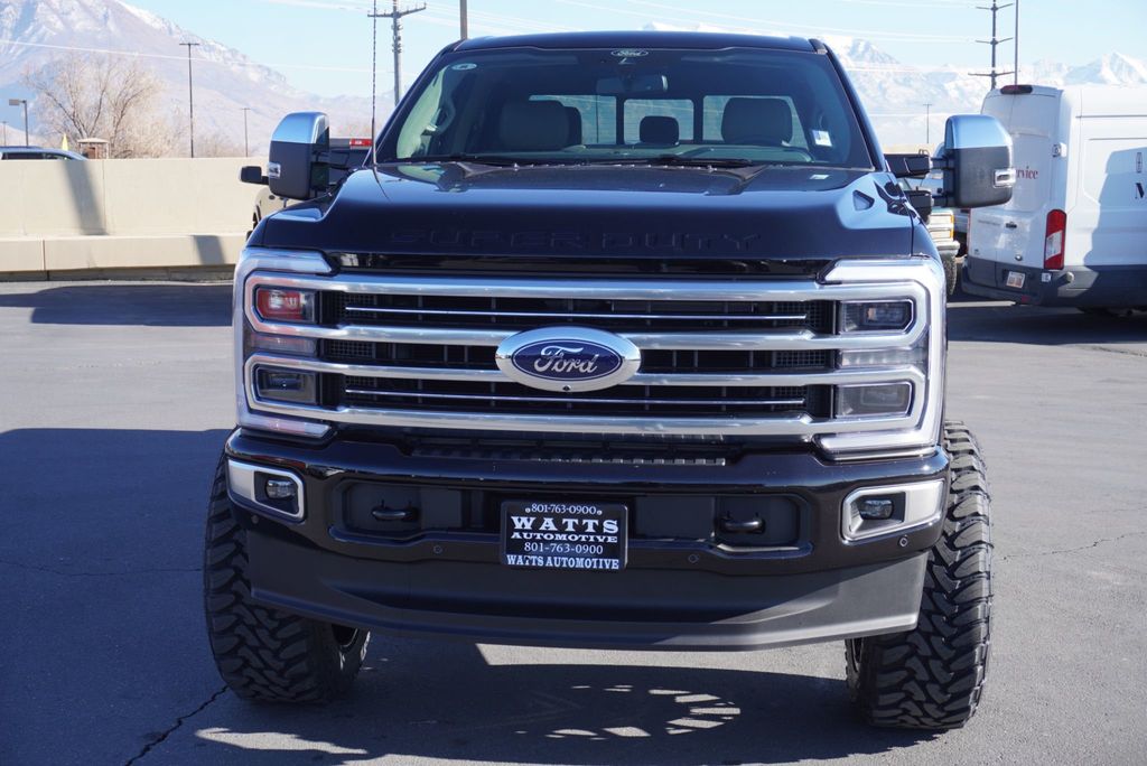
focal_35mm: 50
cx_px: 574
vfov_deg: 27.3
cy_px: 383
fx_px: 1578
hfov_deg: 39.9
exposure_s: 1/125
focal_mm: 33
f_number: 7.1
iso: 100
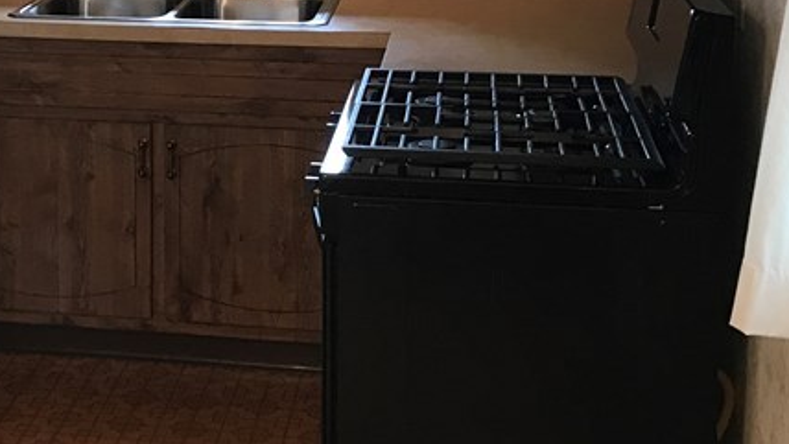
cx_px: 151
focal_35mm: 73
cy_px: 35
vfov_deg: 16.3
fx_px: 1528
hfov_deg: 28.3
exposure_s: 1/24
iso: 40
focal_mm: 3.99
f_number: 1.8
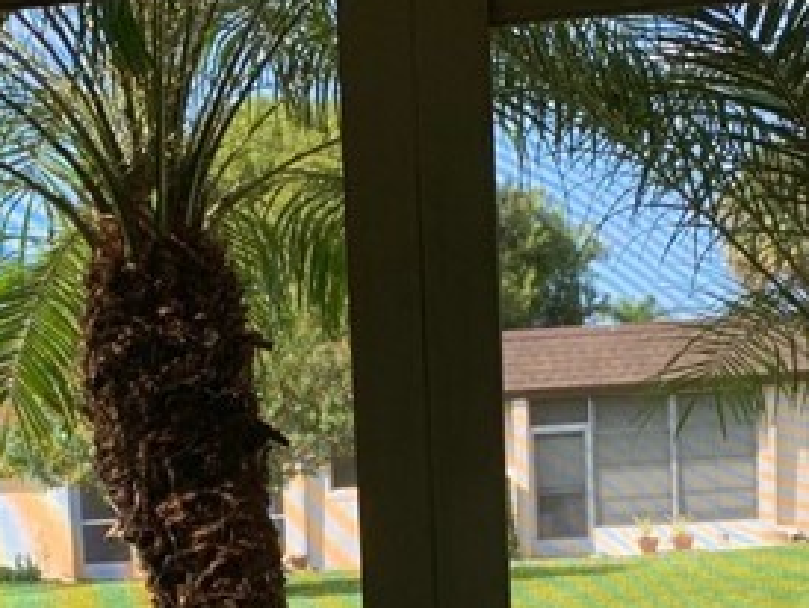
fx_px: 2269
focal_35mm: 97
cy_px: 812
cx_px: 242
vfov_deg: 14.6
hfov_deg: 20.1
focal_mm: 4.25
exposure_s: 1/467
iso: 25
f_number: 1.8
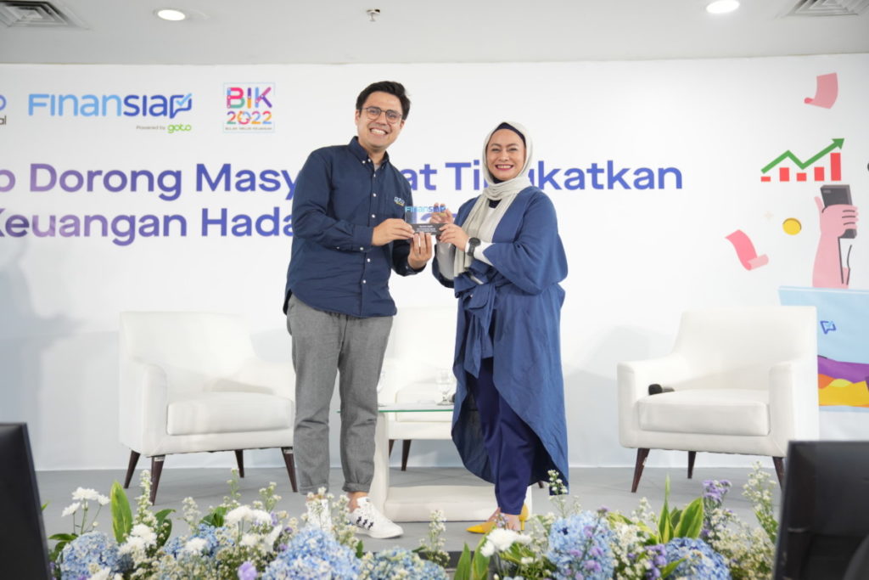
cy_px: 290
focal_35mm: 39
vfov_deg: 34.2
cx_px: 434
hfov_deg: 49.5
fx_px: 941
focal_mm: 39
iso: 1000
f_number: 2.8
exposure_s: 1/125
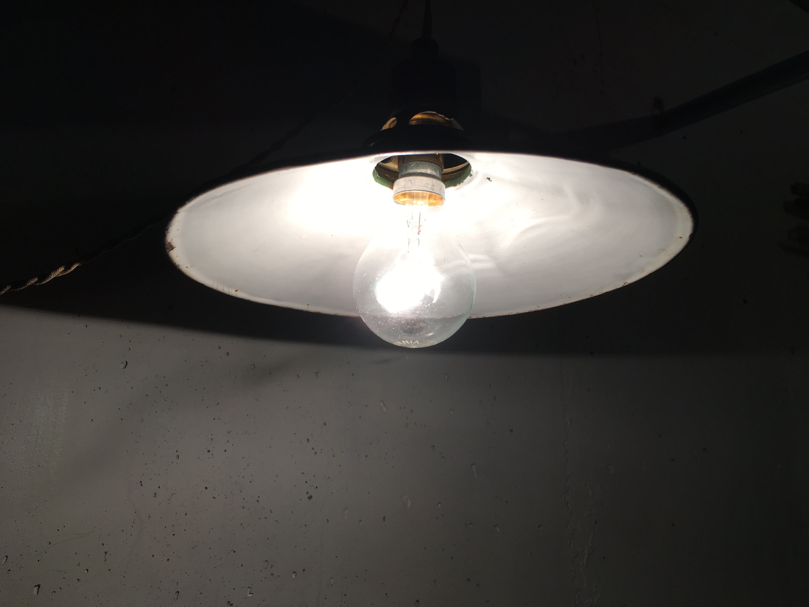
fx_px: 678
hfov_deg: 61.7
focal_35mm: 29
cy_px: 304
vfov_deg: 48.2
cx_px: 404
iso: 25
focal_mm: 4.15
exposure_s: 1/155
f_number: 2.2
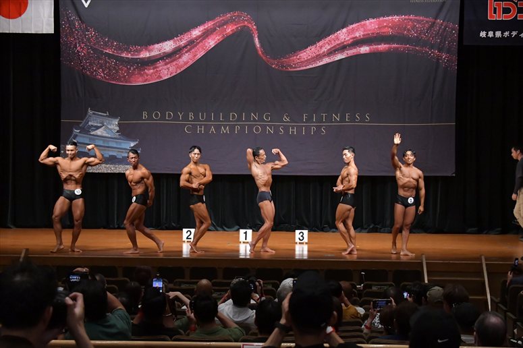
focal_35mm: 93
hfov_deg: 21.9
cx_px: 262
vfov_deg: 14.7
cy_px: 174
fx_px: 1350
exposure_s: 1/400
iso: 6400
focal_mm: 62
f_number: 5.6
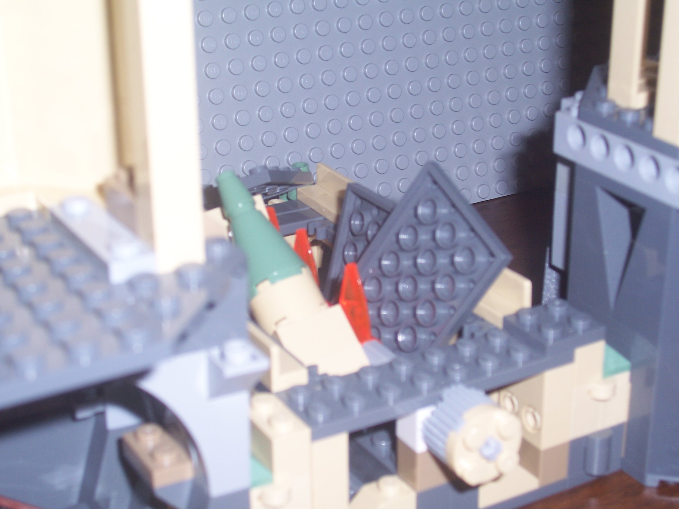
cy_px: 254
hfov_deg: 29.4
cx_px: 340
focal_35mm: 66
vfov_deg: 22.3
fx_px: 1295
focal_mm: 10.8
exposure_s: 1/90
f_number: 4
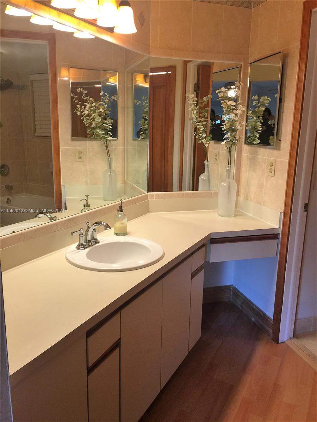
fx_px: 354
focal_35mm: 29
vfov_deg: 61.7
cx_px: 158
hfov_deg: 48.2
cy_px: 211
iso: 40
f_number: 2.2
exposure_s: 1/15
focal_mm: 4.15
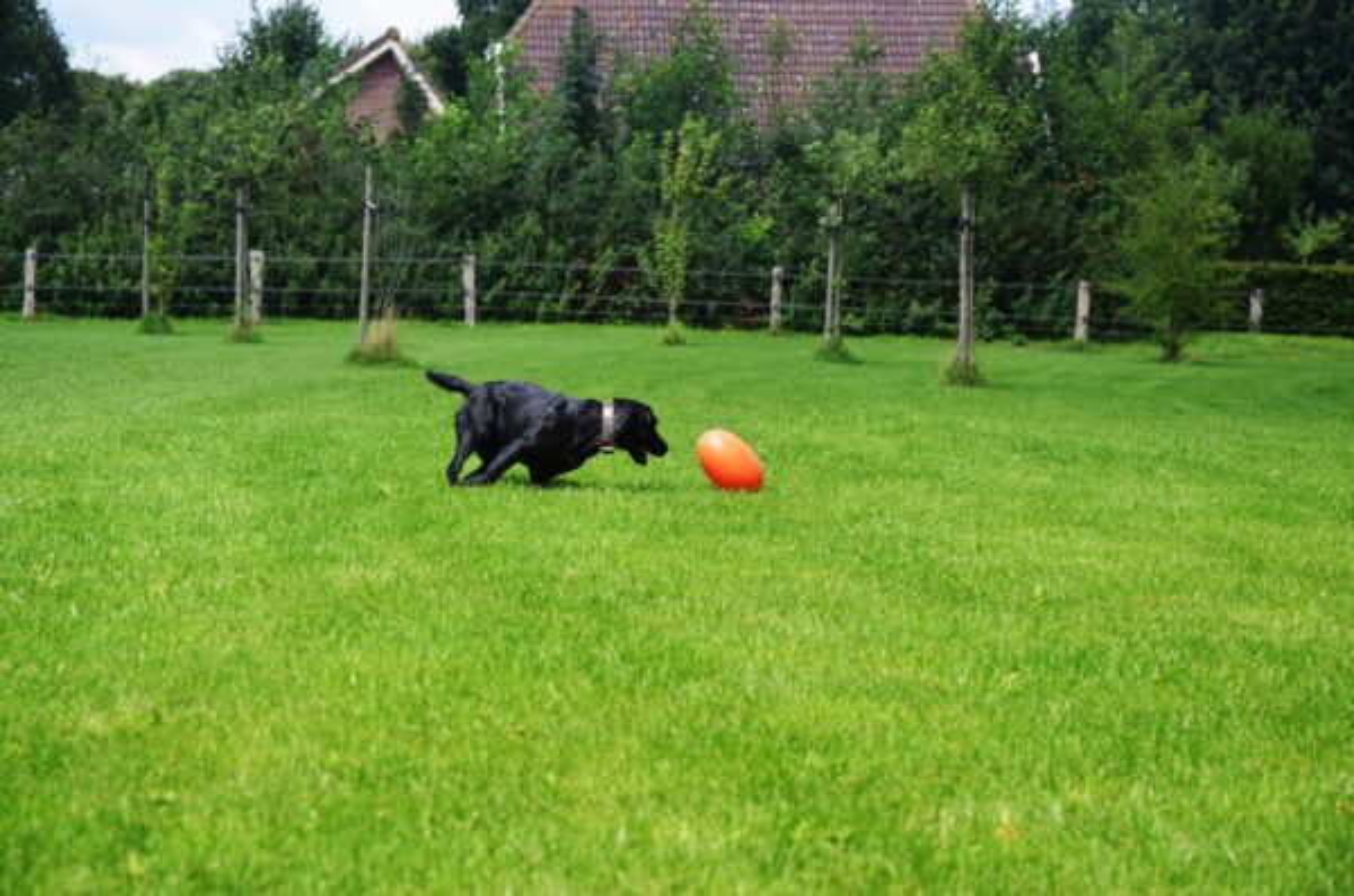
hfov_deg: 19.5
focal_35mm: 105
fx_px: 3940
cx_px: 677
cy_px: 448
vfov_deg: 13.0
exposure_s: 1/500
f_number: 5.6
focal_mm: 70
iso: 200
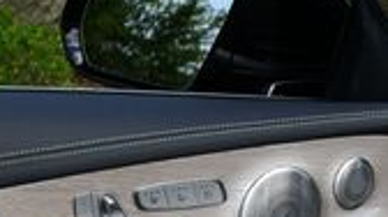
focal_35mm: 144
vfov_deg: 7.9
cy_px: 482
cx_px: -136
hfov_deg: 14.2
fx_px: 1480
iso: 100
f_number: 8
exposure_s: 1/250
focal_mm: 18
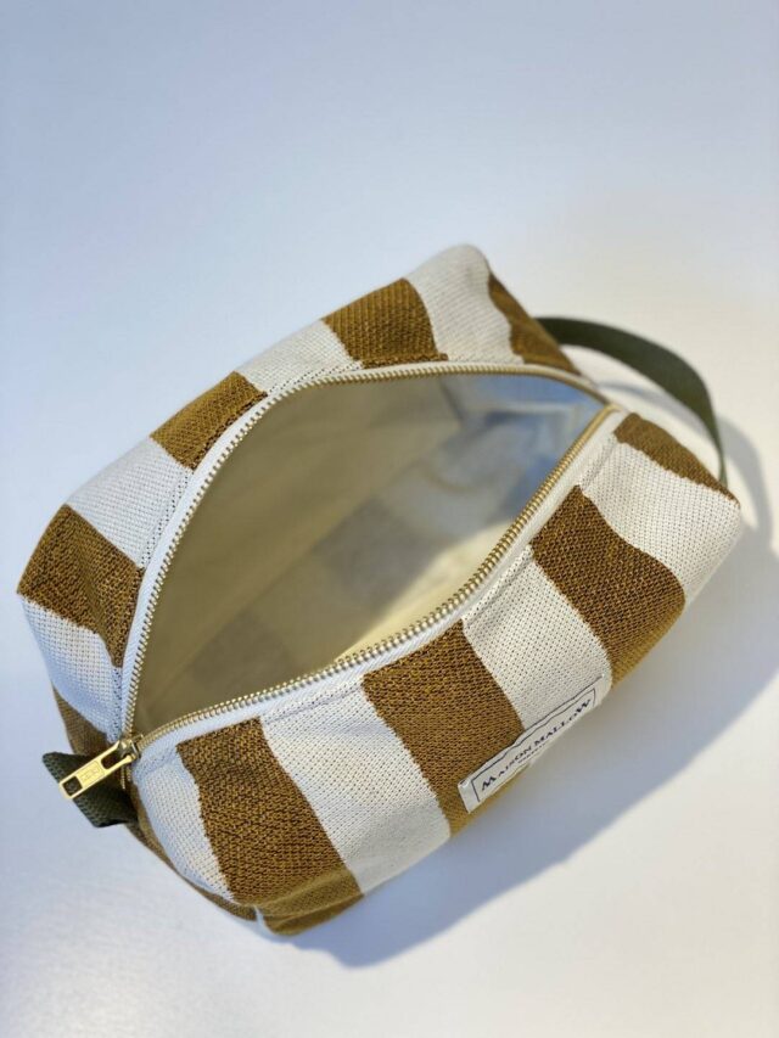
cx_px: 390
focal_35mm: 52
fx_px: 1560
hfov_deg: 28.0
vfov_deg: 36.8
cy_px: 519
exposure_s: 1/100
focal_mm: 6
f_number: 2
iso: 100
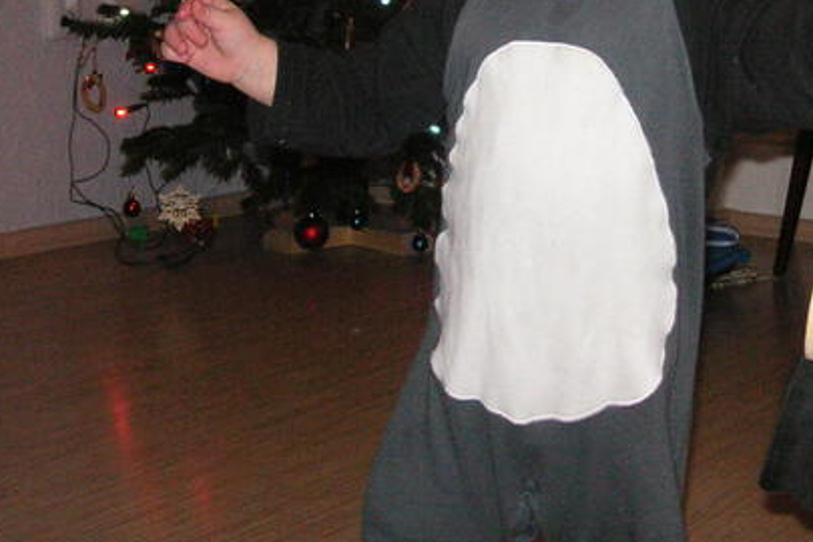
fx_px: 1716
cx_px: 548
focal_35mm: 76
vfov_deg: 17.7
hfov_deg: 26.5
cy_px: 50
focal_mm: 6.1
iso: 160
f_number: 2.8
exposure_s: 1/45
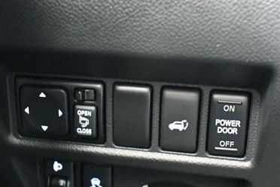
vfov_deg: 21.8
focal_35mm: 62
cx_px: 145
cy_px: 137
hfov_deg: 32.3
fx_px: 483
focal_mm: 18
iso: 12800
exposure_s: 1/10
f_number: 3.5
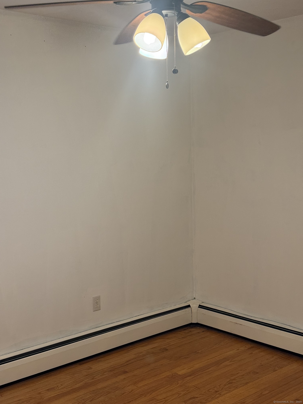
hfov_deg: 30.3
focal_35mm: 48
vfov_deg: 39.7
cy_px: 202
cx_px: 152
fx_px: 560
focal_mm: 6.76
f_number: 1.78
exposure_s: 1/60
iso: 160
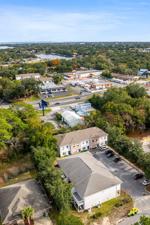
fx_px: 212
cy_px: 112
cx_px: 97
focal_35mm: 34
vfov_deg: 55.8
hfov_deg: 38.6
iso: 170
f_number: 2.8
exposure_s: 1/2000
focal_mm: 12.29
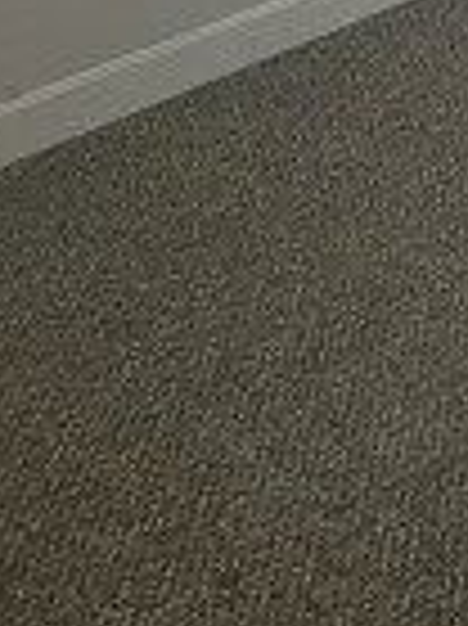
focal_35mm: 103
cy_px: -387
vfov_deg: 16.8
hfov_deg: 11.4
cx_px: 1188
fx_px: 1860
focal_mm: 2.22
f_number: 2.2
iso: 40
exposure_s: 1/132
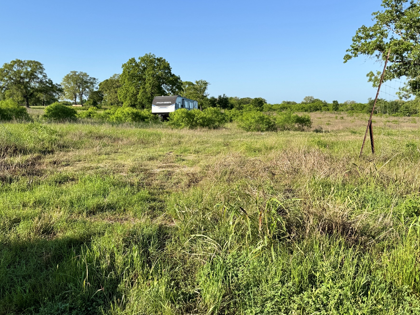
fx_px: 340
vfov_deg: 49.8
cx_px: 185
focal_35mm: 28
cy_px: 155
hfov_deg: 63.2
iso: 80
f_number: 1.78
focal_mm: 6.76
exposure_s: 1/3597
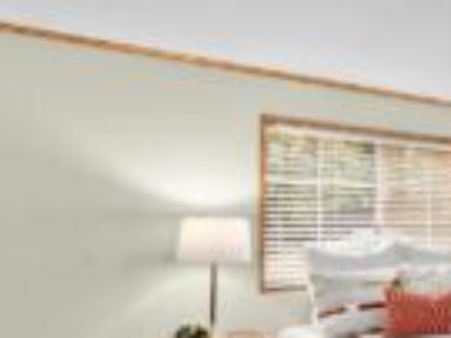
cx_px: 581
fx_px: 482
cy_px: 266
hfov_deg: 35.2
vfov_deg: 37.4
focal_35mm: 37
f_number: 7.1
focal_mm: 13
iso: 1000
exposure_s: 1/10
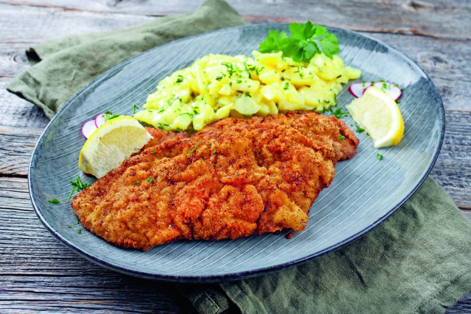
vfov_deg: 27.0
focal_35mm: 50
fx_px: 654
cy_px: 157
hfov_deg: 39.6
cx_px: 236
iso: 100
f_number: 9
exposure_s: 1/200
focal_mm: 50
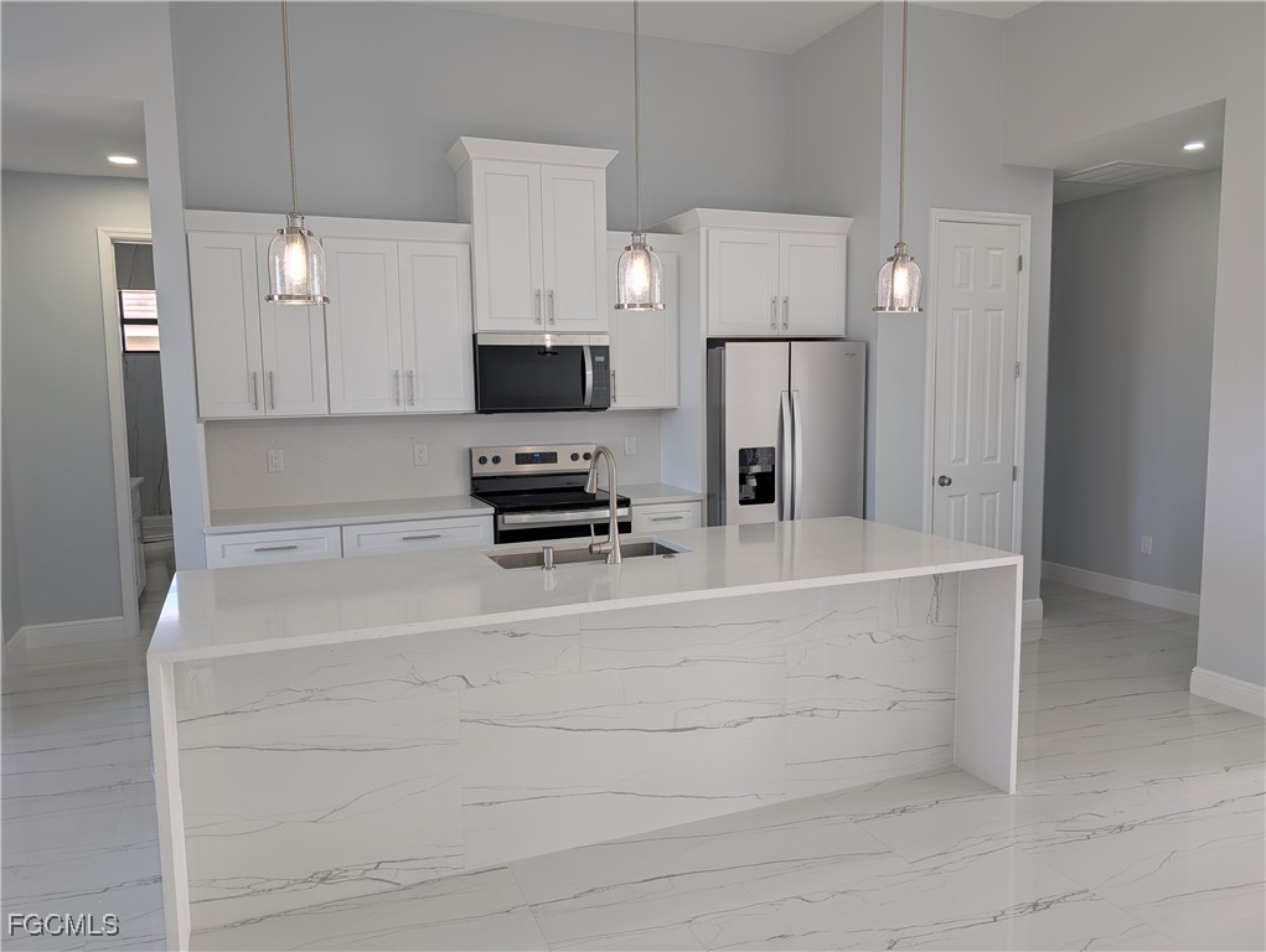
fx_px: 879
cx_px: 633
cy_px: 476
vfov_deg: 56.9
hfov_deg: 71.5
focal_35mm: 24
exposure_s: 1/220
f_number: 1.68
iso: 25
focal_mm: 6.9
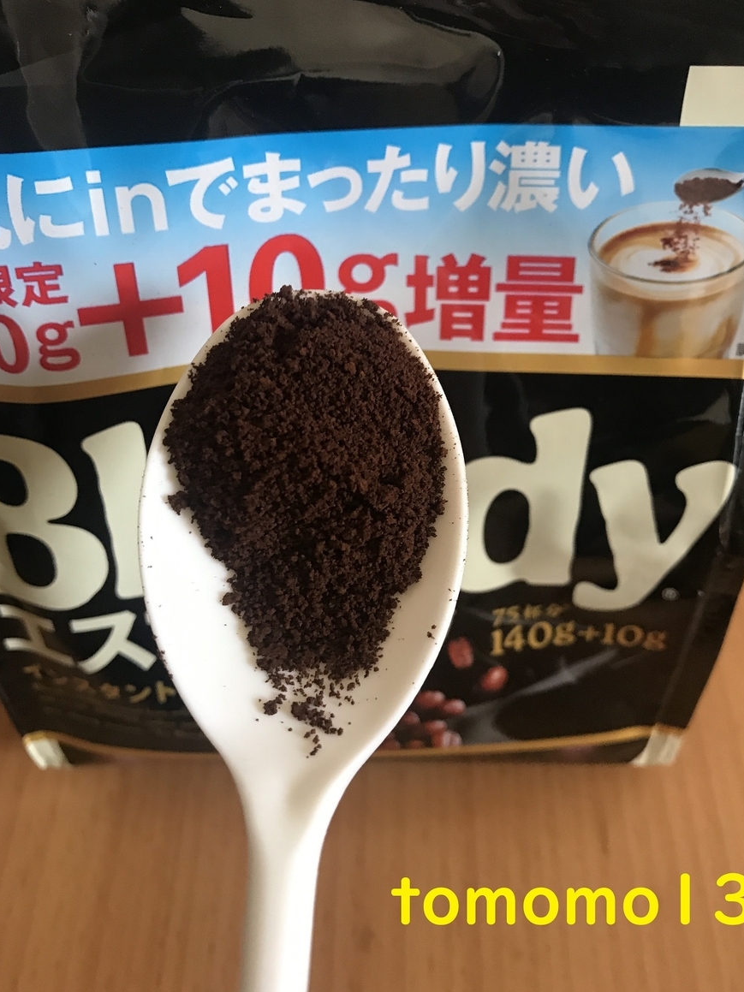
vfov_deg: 61.7
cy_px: 486
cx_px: 382
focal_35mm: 29
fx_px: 831
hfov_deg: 48.2
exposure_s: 1/17
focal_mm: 3.99
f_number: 1.8
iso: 64
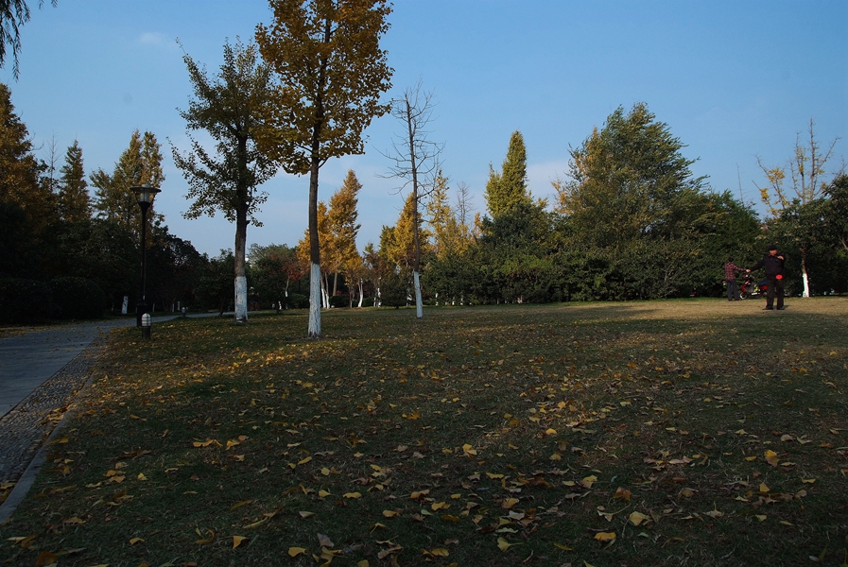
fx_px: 1132
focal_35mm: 48
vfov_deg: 28.1
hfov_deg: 41.1
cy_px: 284
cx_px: 424
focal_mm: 32
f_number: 9
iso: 200
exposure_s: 1/320
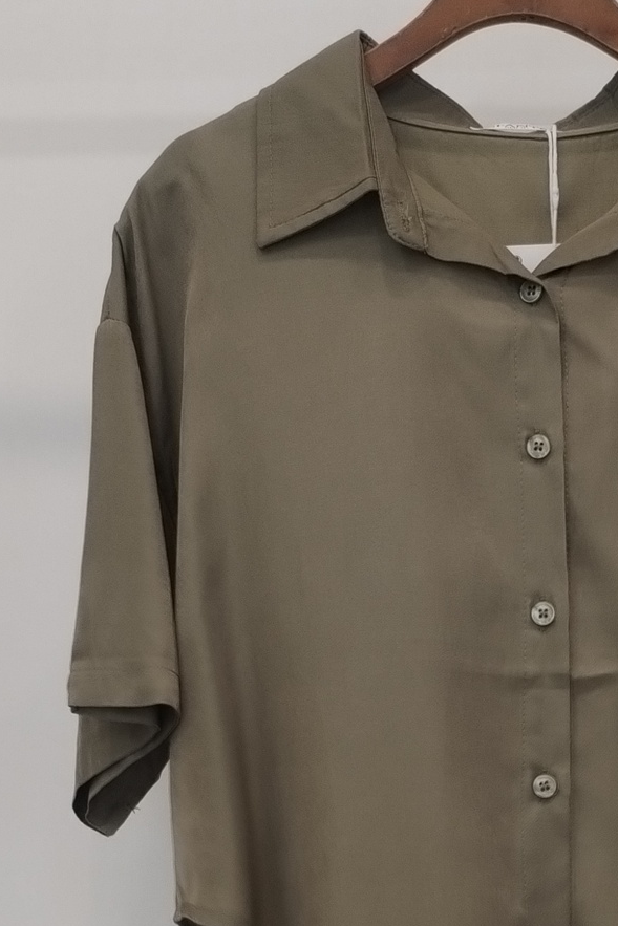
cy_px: 814
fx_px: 2111
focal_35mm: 82
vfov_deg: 24.1
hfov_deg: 16.6
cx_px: 476
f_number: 1.8
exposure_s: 1/60
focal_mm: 4.75
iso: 209
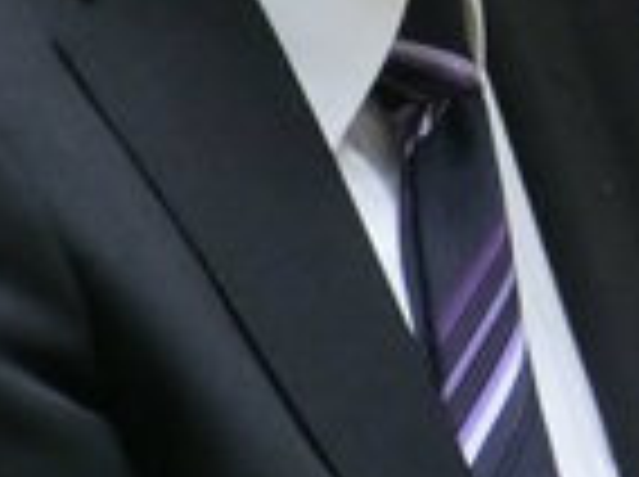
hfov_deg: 1.6
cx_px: 652
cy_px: -328
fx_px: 22944
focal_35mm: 1245
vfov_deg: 1.2
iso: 800
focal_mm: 52.5
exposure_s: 1/60
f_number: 5.8
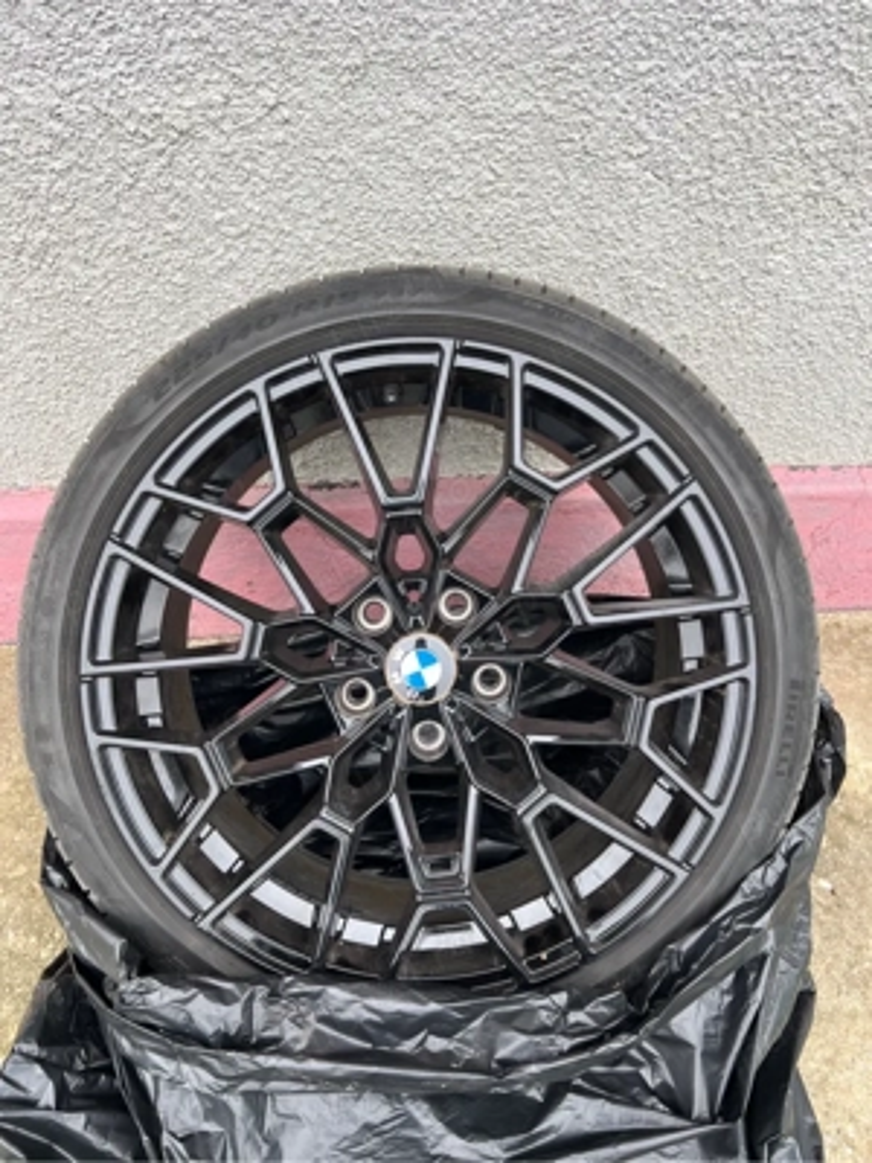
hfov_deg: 53.1
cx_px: 436
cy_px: 582
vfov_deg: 67.3
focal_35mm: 26
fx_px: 873
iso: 32
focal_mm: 5.7
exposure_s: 1/123
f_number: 1.5
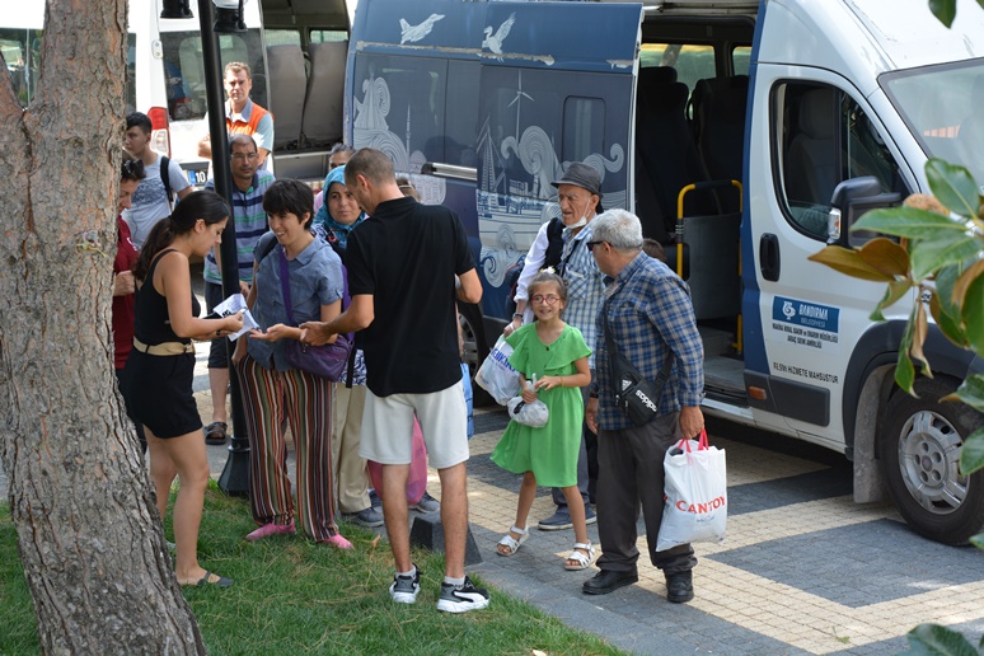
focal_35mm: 78
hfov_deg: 26.0
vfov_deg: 17.5
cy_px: 328
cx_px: 492
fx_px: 2132
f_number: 5.6
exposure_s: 1/125
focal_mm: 52
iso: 200
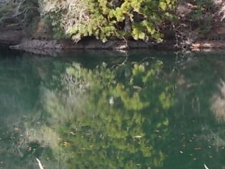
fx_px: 566
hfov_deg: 22.2
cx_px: 43
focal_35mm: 87
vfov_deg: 16.9
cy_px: 54
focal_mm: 4.6
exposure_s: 1/100
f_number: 3.2
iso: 80
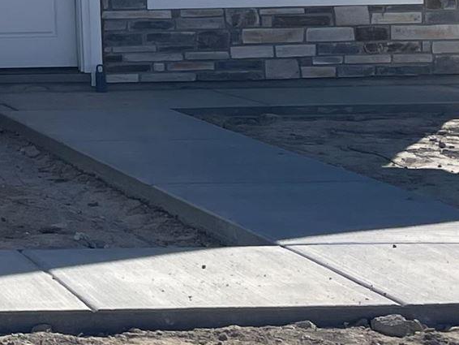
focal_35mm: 141
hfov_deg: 12.4
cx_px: -455
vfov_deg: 10.3
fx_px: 1870
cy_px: -109
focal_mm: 4.2
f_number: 1.6
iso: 32
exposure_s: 1/4000
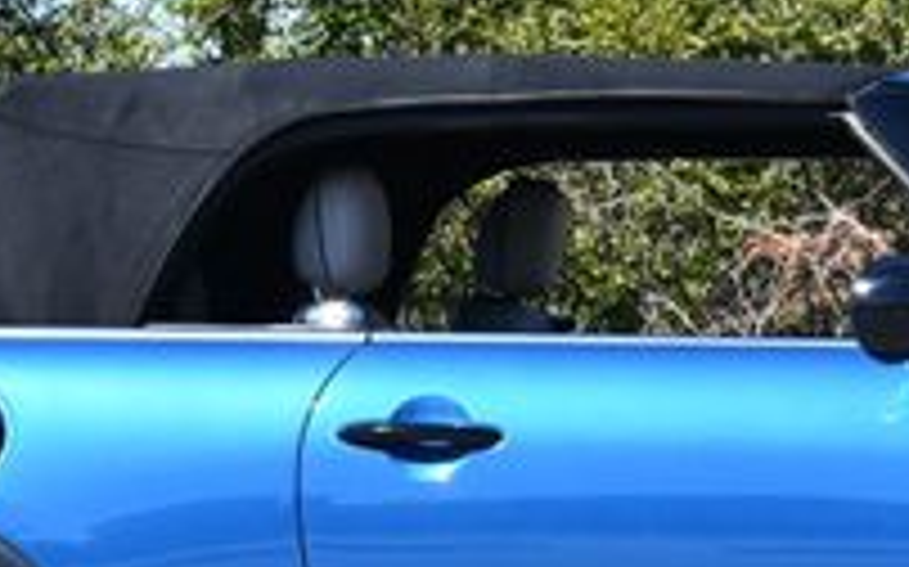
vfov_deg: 5.6
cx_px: 814
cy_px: 279
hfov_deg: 9.0
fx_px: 5769
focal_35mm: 233
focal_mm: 36
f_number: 8
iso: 180
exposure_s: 1/250
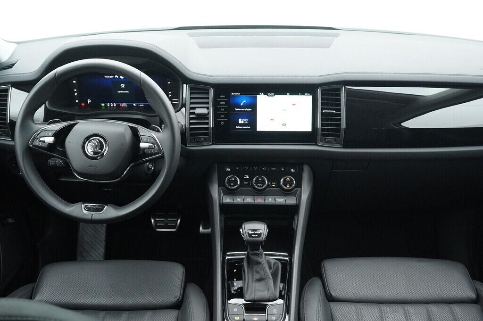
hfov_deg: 53.2
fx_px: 483
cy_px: 160
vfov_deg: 36.8
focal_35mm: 36
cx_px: 242
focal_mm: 24
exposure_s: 1/250
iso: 6400
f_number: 5
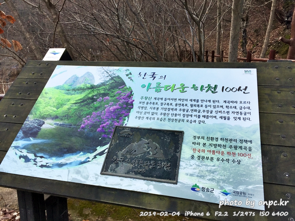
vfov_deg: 48.2
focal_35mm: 29
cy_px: 110
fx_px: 247
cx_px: 148
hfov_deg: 61.7
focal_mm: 4.15
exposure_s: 1/297
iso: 32
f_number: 2.2
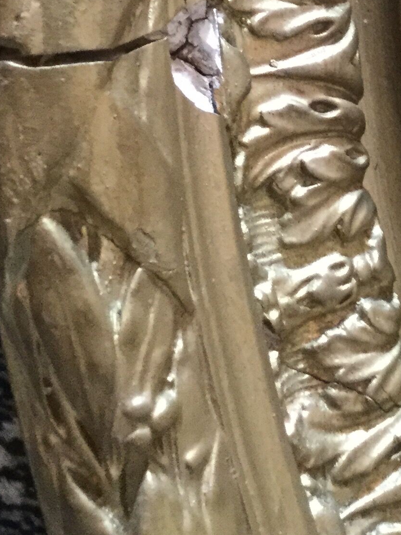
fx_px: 1406
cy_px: -68
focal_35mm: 91
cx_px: 331
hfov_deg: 16.1
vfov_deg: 20.4
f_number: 2.4
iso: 250
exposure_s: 1/25
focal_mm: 3.3
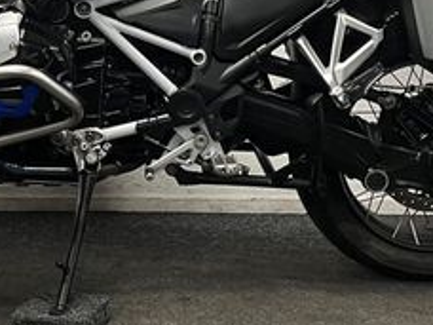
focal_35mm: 73
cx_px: 129
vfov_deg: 19.1
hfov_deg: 26.5
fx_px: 913
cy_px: -57
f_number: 1.6
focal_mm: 5.1
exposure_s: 1/50
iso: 64
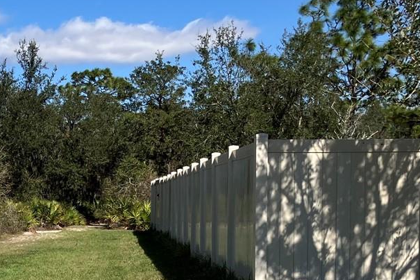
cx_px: 17
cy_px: 311
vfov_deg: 17.1
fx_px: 898
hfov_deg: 25.3
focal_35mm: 77
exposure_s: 1/2208
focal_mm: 3.99
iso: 32
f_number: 1.8
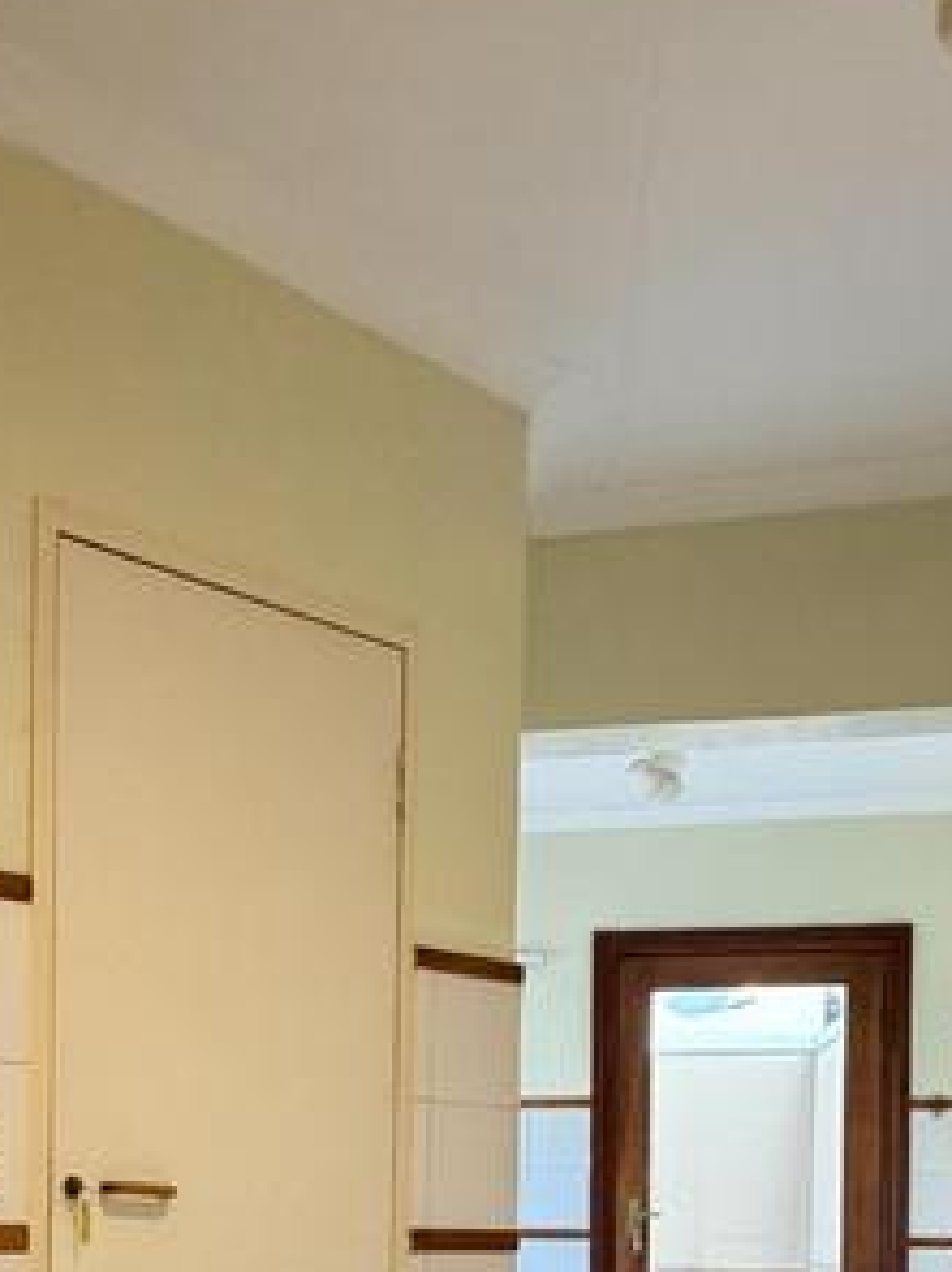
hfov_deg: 36.4
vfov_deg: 42.7
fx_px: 1394
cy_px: 1250
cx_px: 194
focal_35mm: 38
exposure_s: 1/50
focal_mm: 2.22
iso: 320
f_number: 2.2
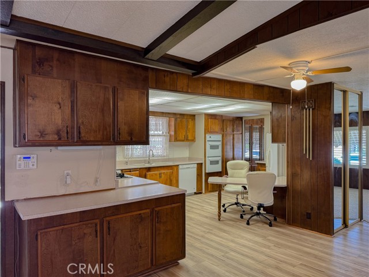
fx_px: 256
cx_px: 184
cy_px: 138
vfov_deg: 56.8
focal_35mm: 24
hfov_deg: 71.6
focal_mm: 6.76
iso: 160
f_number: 1.8
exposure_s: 1/60
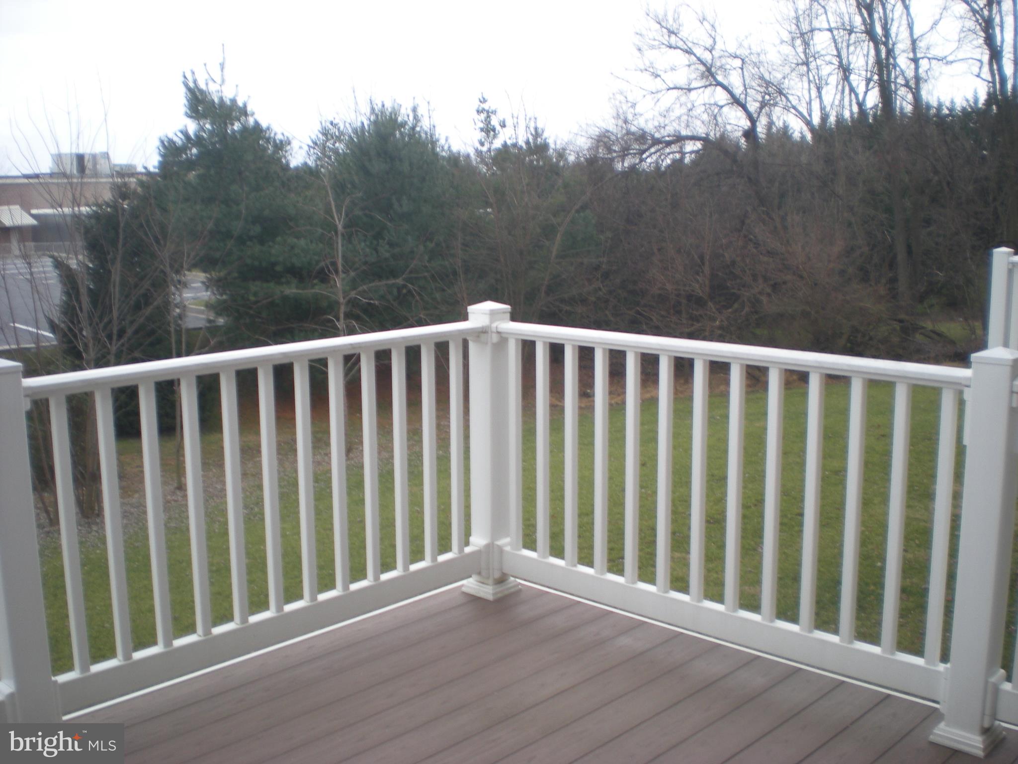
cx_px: 509
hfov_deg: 49.0
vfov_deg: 37.7
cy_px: 382
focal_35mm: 38
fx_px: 1118
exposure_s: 1/53
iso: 65
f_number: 3.1
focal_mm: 6.3
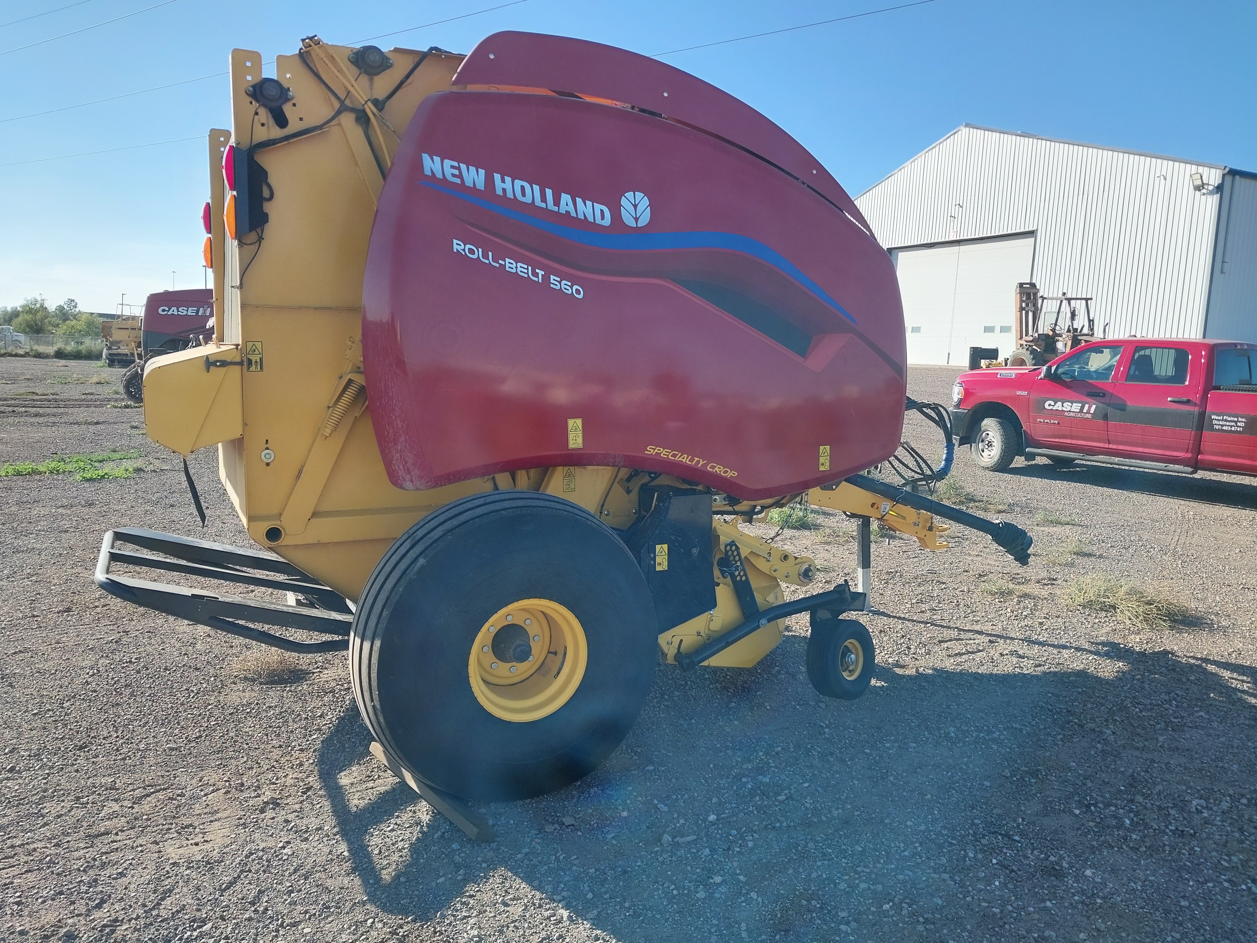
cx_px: 628
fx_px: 980
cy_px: 472
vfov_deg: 51.4
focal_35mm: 27
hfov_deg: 65.3
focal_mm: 4
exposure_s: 1/324
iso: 20
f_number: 1.8
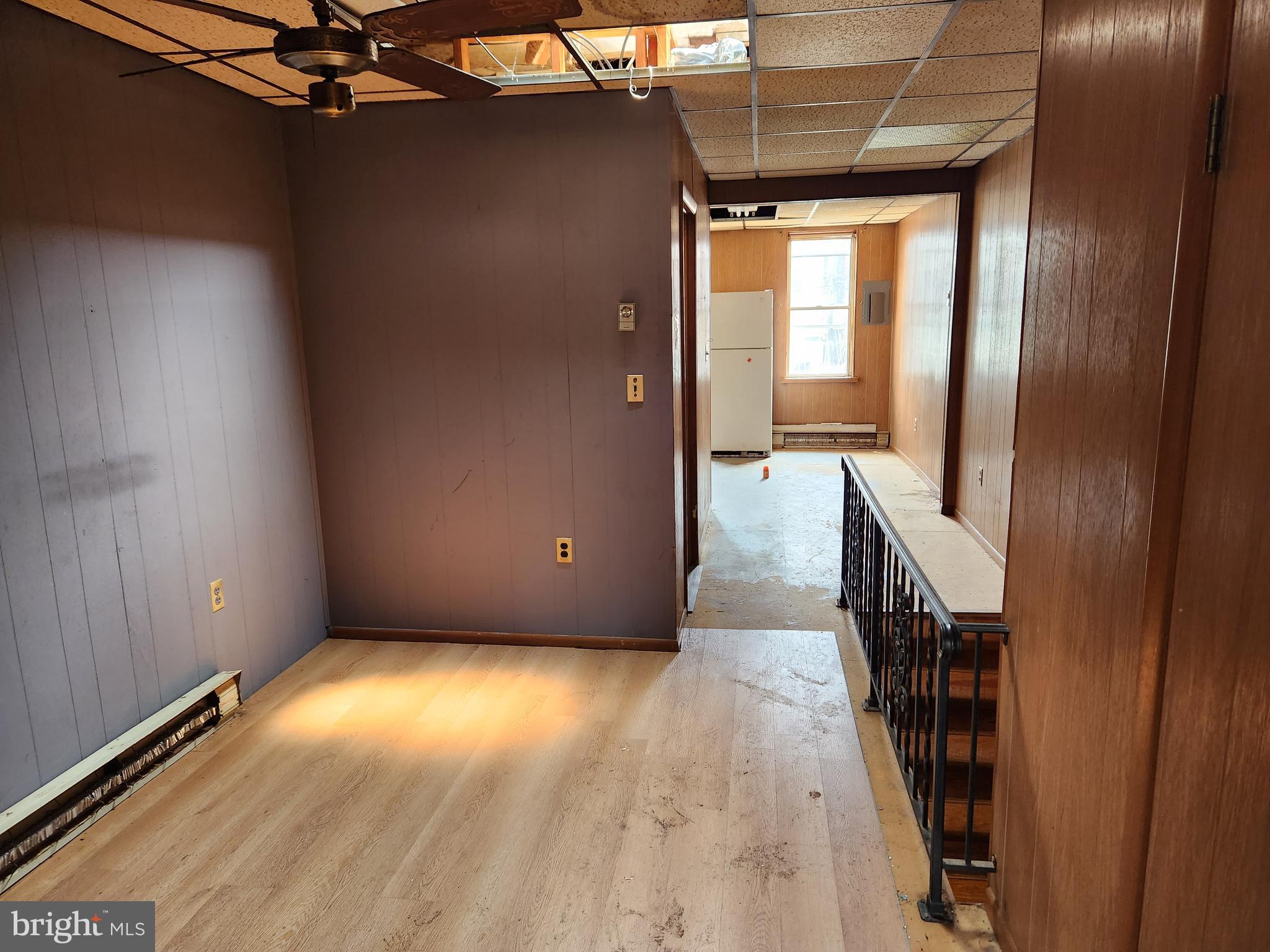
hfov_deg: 73.9
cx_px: 635
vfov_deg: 58.9
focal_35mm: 23
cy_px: 476
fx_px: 844
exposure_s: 1/120
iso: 320
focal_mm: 5.4
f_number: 1.8
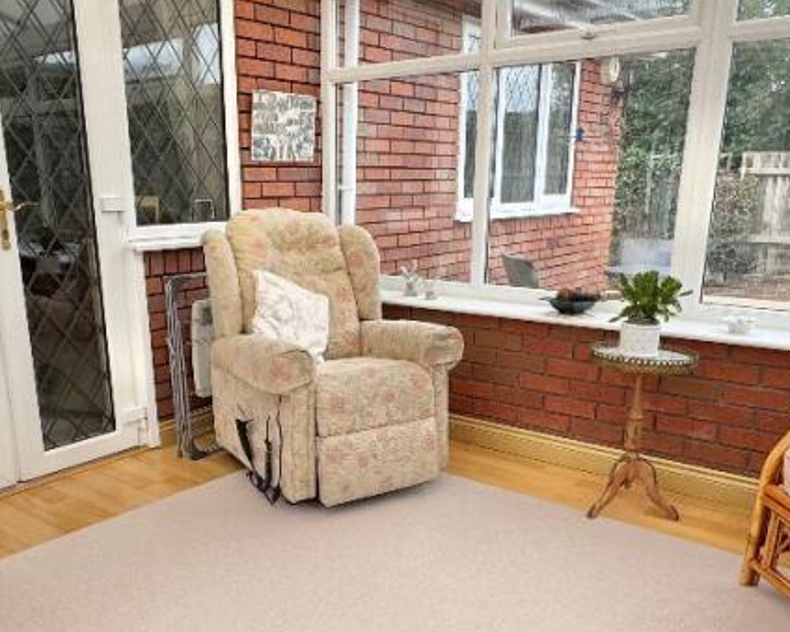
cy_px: 406
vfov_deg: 44.1
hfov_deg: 54.1
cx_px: 356
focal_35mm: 33
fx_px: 771
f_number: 2.2
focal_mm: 2.22
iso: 40
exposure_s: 1/173
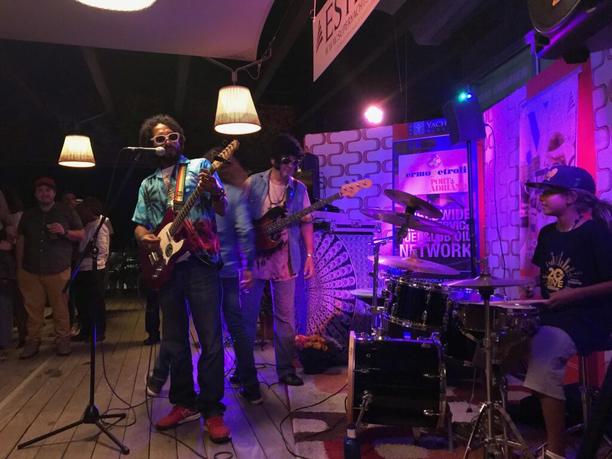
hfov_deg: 63.4
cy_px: 230
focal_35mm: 28
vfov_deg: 49.7
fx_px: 495
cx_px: 306
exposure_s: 1/5
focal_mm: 3.99
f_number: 1.8
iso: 100
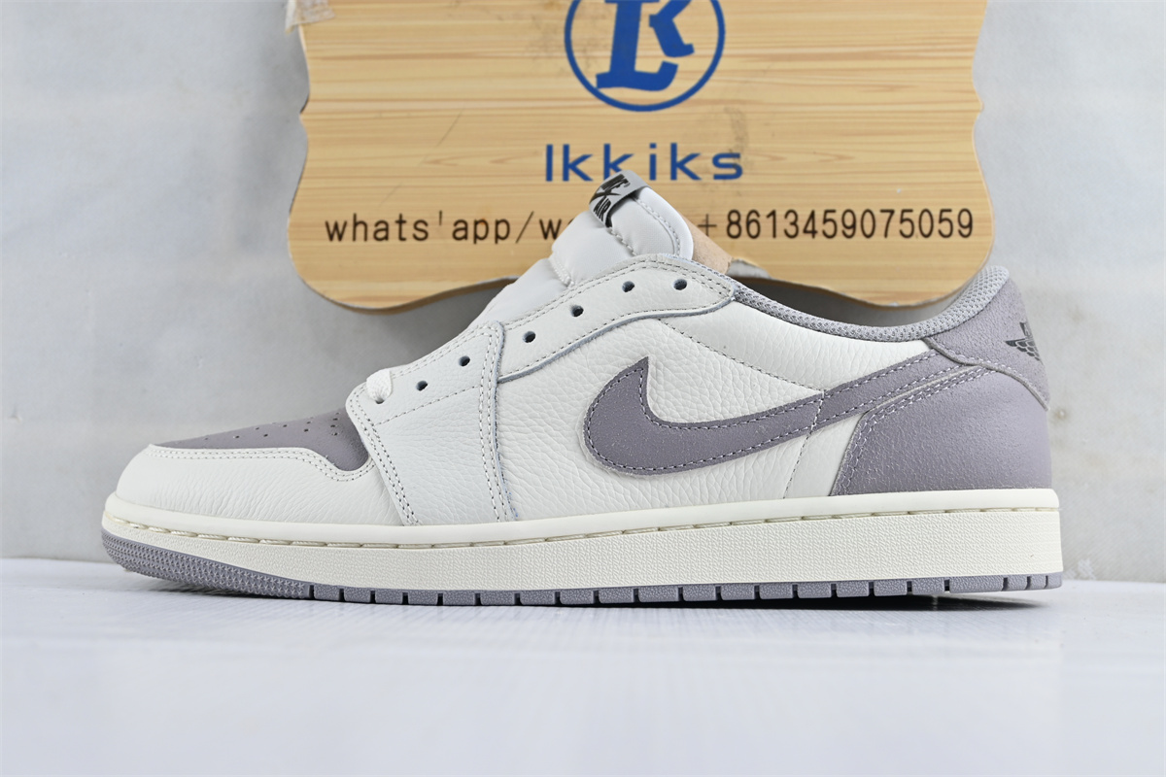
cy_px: 388
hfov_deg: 43.0
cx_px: 583
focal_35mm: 46
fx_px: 1482
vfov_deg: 29.4
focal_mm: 30.5
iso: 100
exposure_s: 1/50
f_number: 4.8
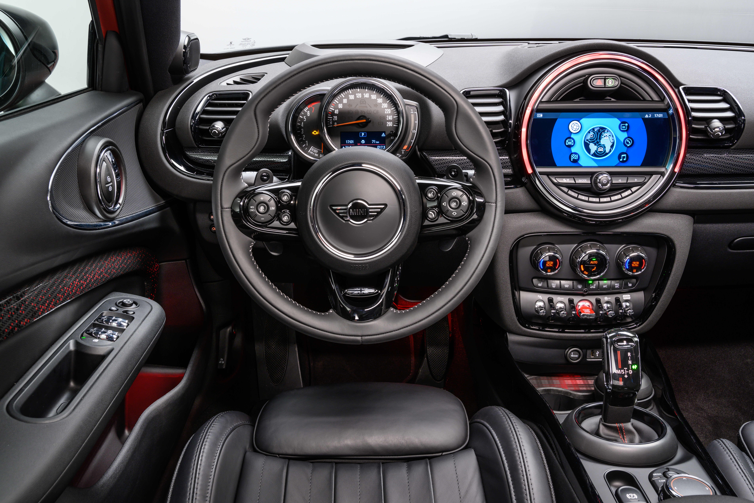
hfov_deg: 58.0
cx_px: 377
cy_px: 252
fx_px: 681
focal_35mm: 32
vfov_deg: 40.5
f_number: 11
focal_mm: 32.5
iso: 200
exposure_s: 2
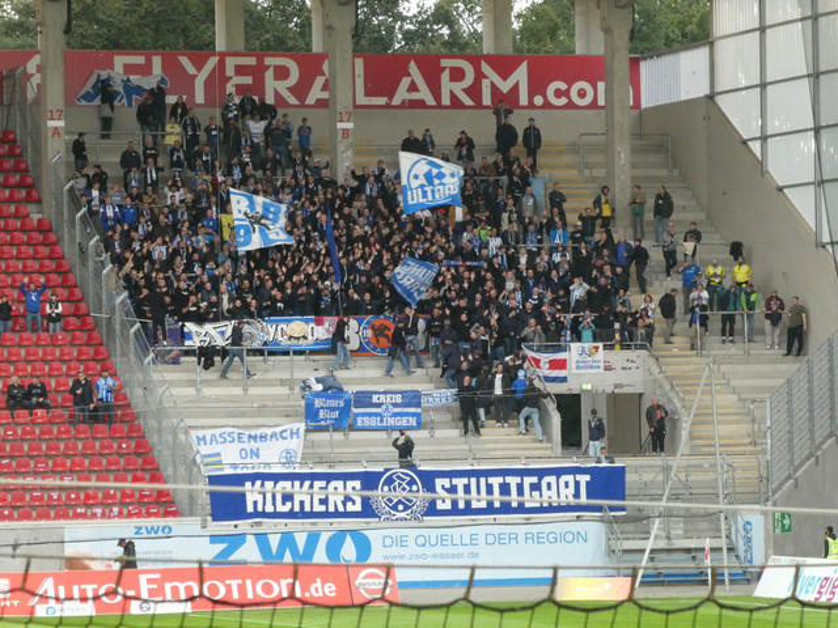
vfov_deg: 7.4
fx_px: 4842
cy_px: 314
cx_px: 419
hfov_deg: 9.9
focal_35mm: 200
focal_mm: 35.8
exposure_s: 1/80
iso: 640
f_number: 5.6
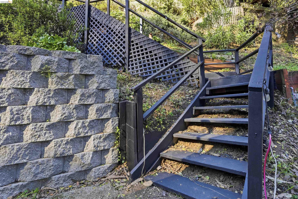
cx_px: 149
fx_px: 133
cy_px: 100
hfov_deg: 96.7
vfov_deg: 73.8
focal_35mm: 16
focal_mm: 16
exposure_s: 1/125
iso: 400
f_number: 10
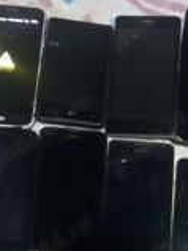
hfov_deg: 20.8
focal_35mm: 68
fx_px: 493
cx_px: 194
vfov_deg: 26.4
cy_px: 275
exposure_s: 1/20
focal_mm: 4
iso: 500
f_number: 1.8
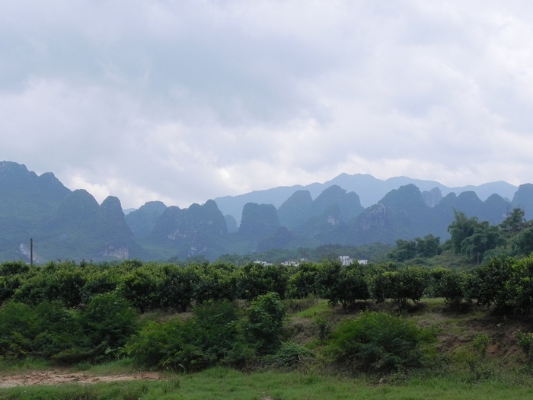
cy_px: 200
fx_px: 1309
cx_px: 266
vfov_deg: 17.4
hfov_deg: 23.0
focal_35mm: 85
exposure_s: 1/414
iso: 160
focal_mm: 15.1
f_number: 7.1
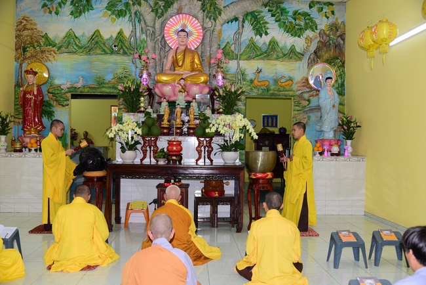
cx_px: 213
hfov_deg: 60.3
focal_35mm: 31
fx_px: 367
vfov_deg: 42.4
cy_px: 142
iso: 320
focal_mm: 31
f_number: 4
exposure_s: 1/60
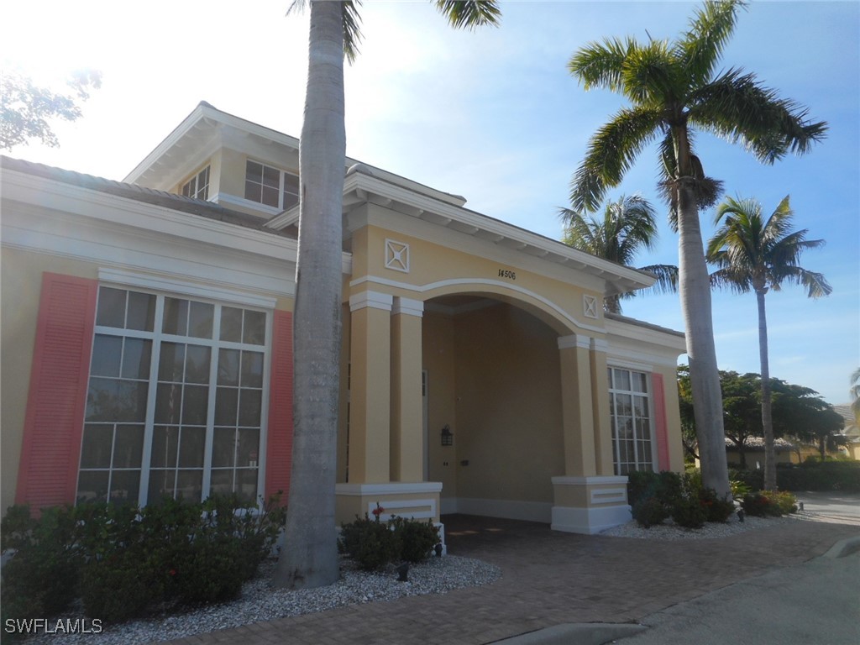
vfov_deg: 54.9
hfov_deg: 69.4
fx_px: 621
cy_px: 322
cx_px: 430
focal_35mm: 25
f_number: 3.7
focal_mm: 4.5
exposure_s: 1/640
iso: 80
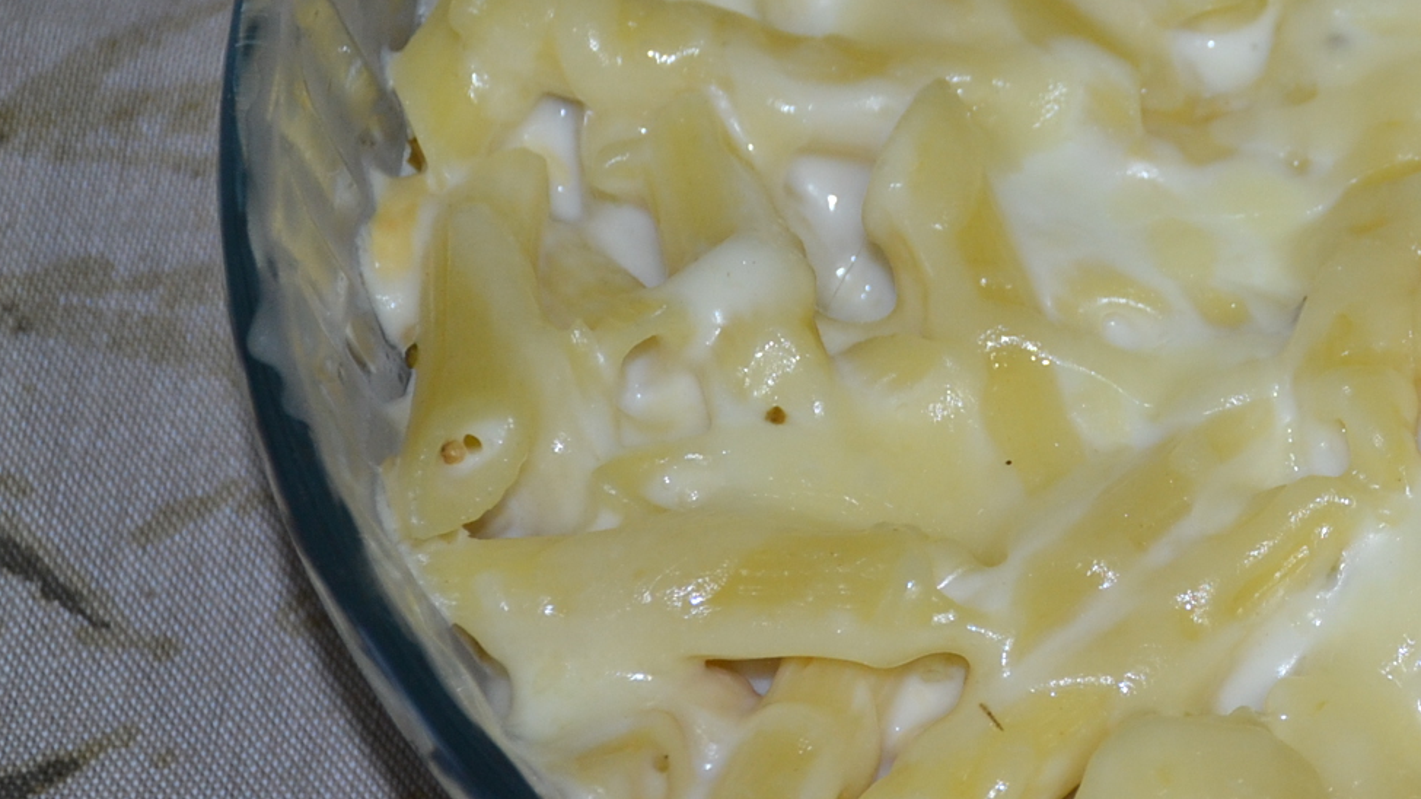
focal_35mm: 156
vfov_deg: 7.8
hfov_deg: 13.5
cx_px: 1643
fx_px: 5877
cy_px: 169
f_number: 4.5
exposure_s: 1/60
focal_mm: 42
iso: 500
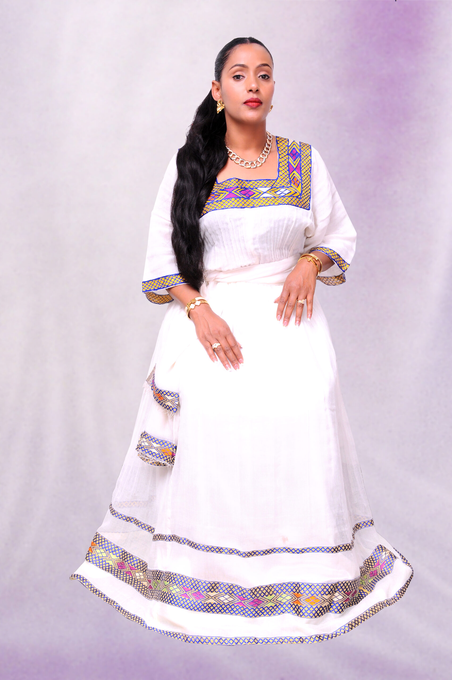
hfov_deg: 34.1
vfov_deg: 49.6
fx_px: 736
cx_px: 226
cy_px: 340
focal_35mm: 39
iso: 500
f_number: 8
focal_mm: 26
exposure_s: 1/100
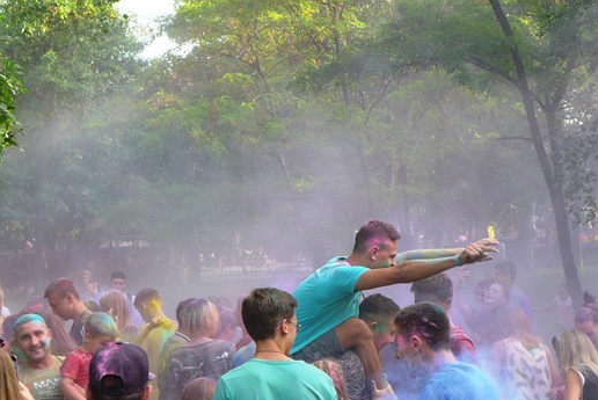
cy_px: 206
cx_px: 333
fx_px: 1546
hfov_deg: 21.9
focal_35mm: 93
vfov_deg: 14.7
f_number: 2.8
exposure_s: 1/160
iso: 80
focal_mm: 11.8
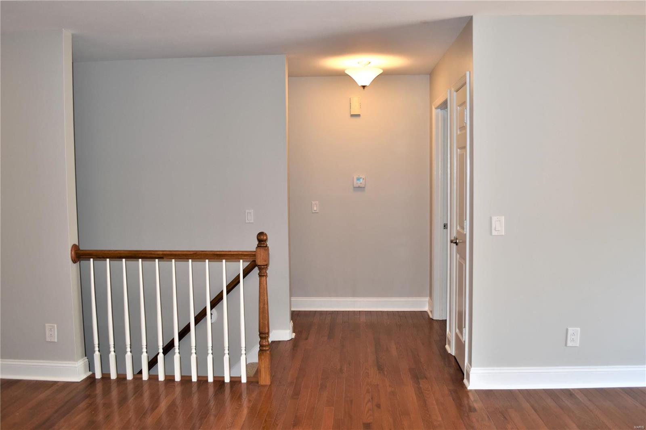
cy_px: 215
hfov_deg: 67.4
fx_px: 484
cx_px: 323
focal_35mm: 27
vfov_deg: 47.9
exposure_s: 1/60
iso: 200
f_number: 3.5
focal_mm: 18
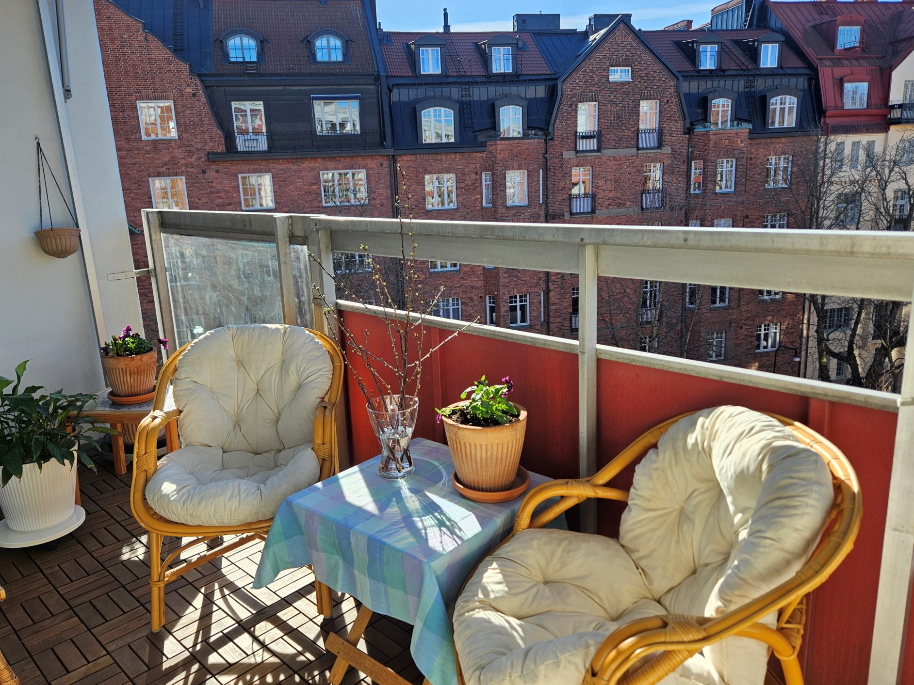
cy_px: 316
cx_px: 435
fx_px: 660
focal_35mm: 25
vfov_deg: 54.8
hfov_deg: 69.3
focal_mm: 5.4
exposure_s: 1/538
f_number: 1.8
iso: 25
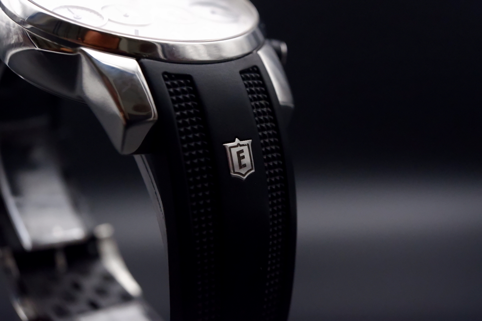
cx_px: 241
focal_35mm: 47
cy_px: 160
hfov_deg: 41.9
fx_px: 629
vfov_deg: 28.6
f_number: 6.4
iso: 6400
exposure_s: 1/4000
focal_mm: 31.5
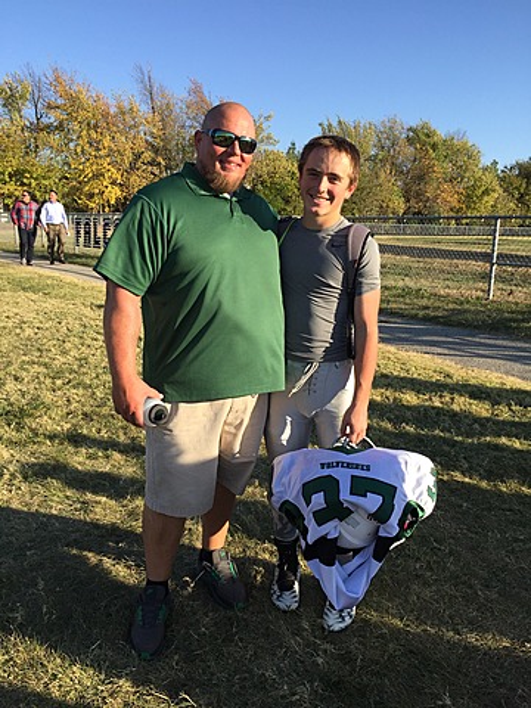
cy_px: 354
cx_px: 266
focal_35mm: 29
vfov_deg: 61.7
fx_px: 593
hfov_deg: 48.2
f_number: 2.2
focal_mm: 4.15
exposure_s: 1/1014
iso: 32
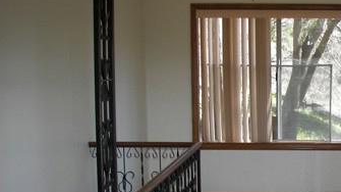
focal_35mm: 75
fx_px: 678
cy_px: 175
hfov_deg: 27.2
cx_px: 308
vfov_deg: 15.9
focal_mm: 6
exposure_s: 1/40
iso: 50
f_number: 2.8
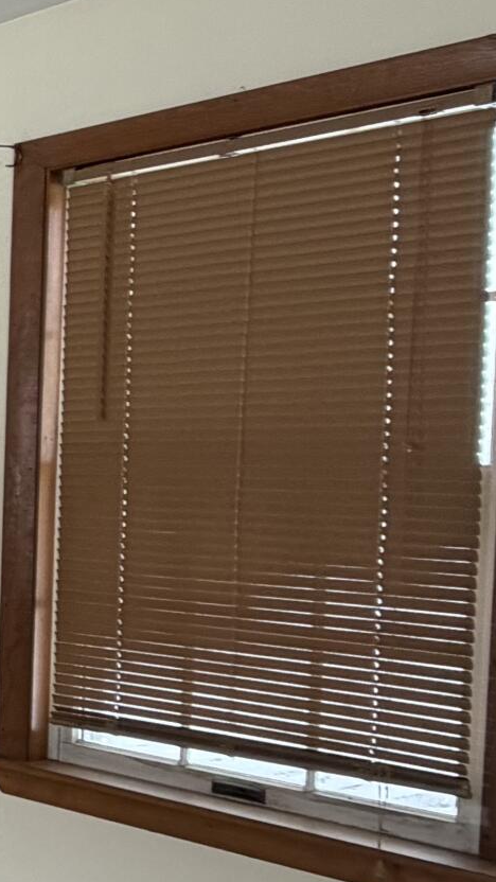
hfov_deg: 13.5
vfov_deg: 37.7
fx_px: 1286
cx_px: -779
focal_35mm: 55
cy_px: 524
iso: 160
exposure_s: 1/121
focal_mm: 2.22
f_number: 2.2
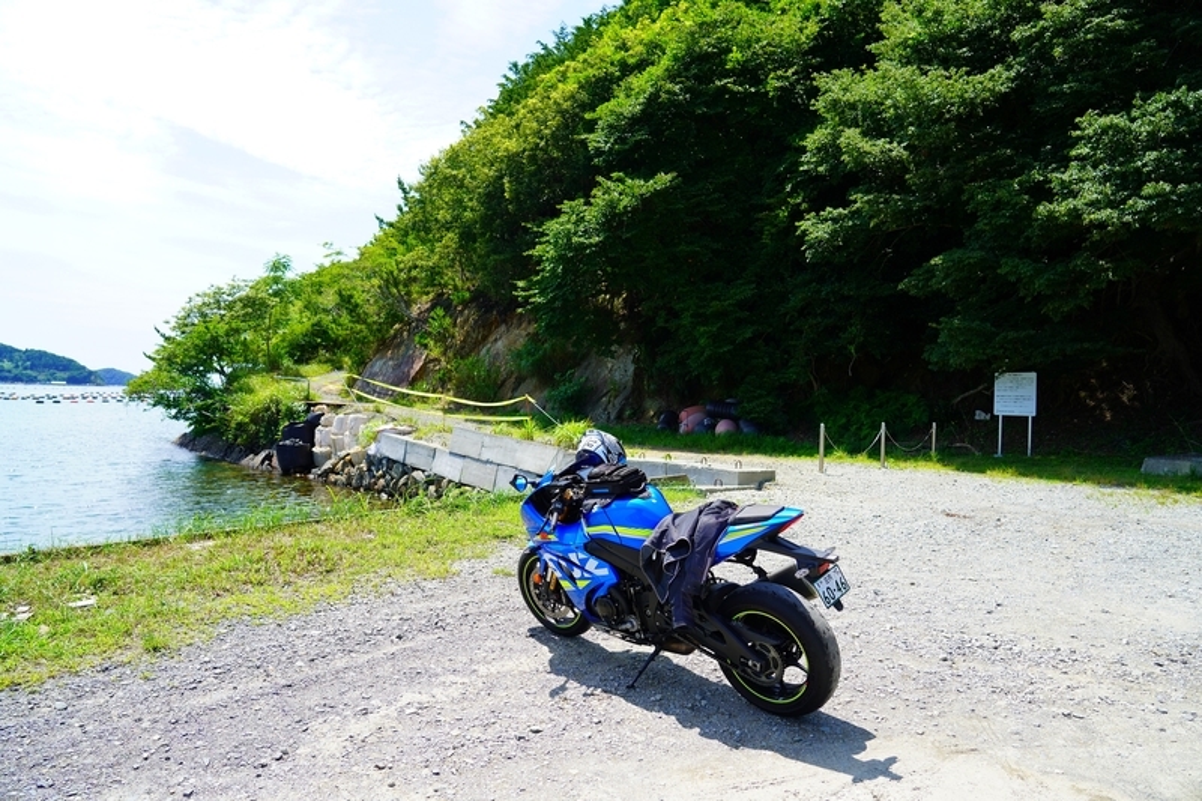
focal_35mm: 24
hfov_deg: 73.8
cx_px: 601
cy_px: 400
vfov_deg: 53.1
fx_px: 801
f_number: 4
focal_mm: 24
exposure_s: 1/500
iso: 100
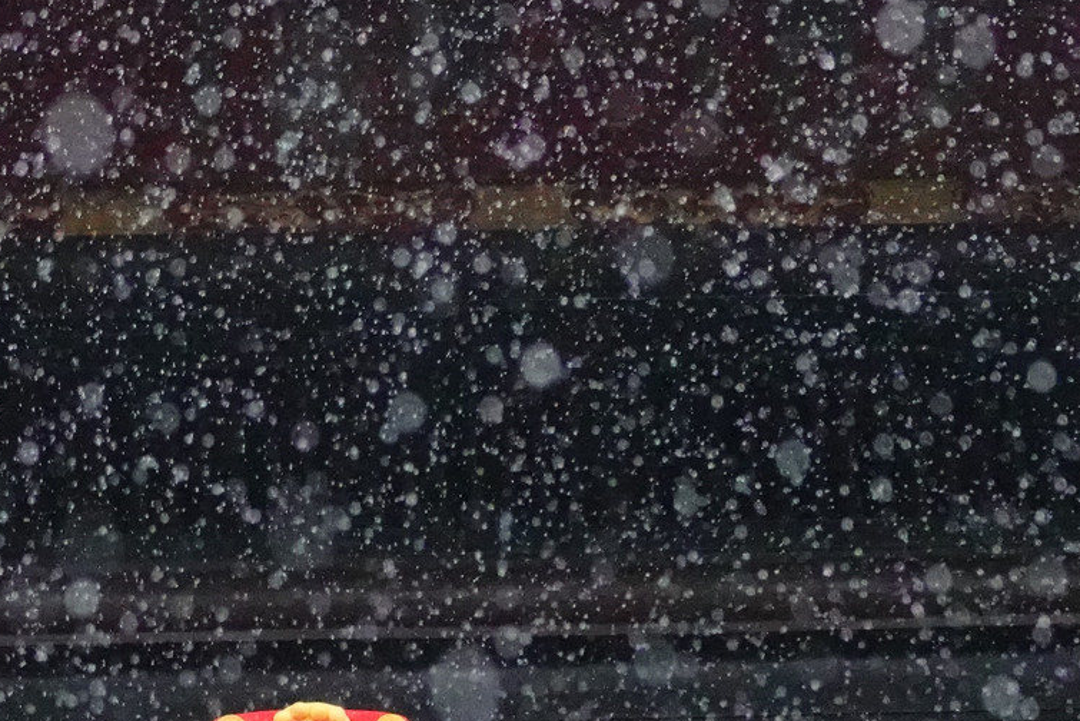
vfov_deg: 6.5
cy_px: 787
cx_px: 381
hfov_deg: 9.7
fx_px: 6332
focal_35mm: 211
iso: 5000
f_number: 3.5
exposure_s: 1/2500
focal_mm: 30.5
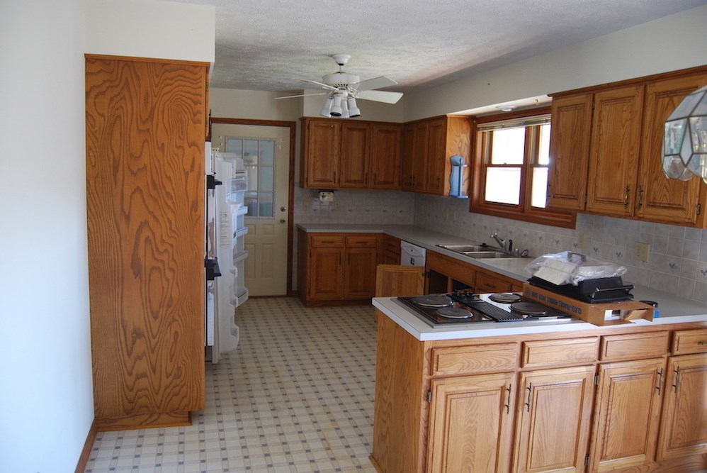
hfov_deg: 67.3
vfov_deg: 48.0
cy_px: 236
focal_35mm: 27
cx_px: 354
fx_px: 531
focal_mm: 18
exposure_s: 1/30
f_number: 3.5
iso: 560
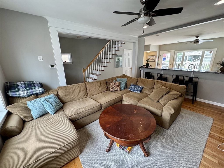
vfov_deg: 85.7
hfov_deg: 102.1
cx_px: 112
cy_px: 84
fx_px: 91
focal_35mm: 14
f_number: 2.2
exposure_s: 1/60
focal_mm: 2.22
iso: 250
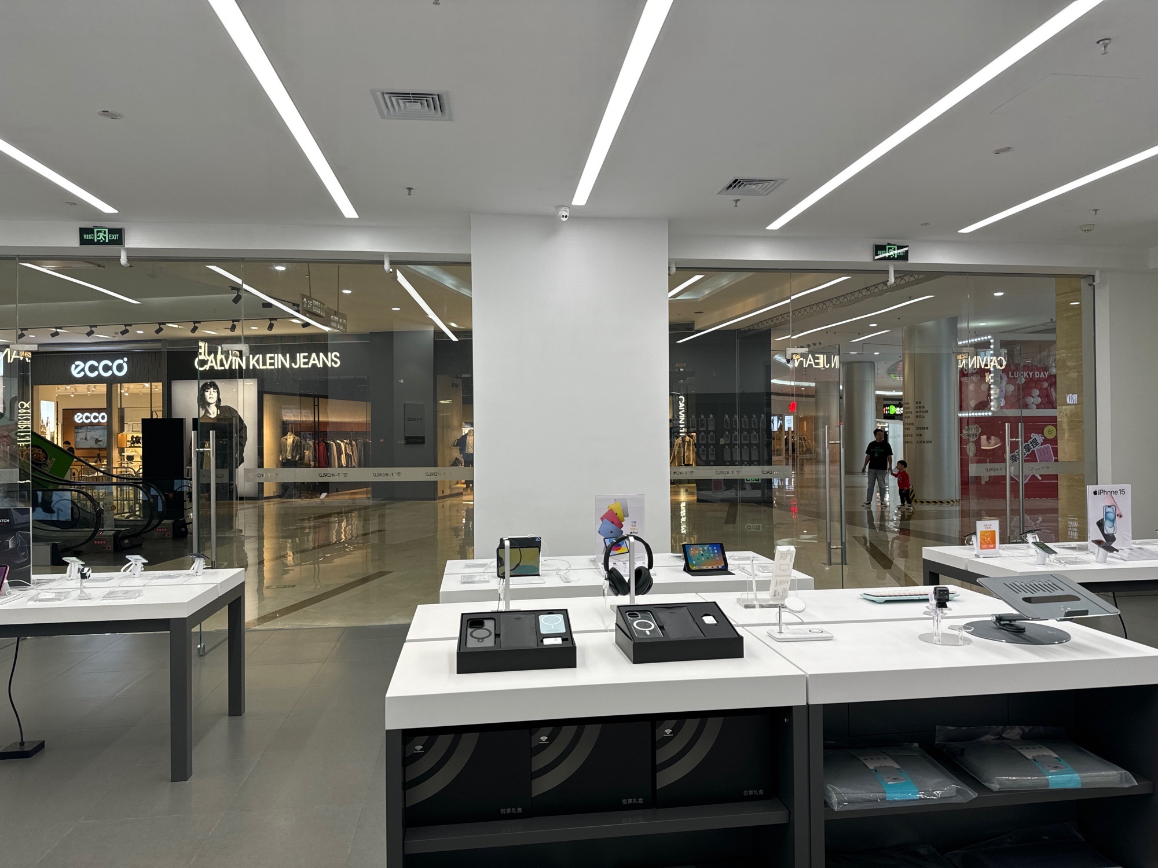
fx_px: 803
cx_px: 579
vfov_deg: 56.8
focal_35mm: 24
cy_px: 434
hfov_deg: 71.6
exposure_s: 1/155
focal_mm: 6.86
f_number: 1.78
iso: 64
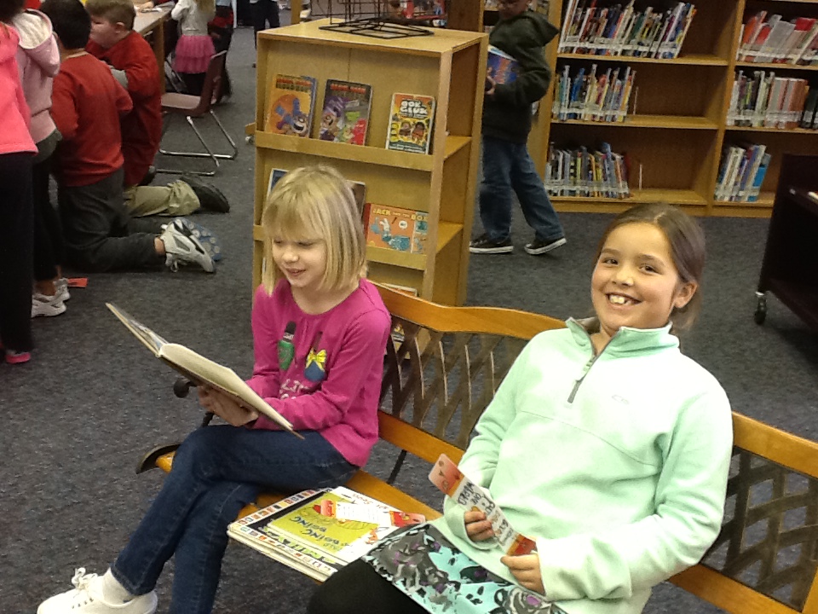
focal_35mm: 44
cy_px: 307
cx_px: 409
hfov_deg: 42.9
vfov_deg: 32.9
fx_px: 1040
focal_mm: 2.03
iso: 100
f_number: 2.4
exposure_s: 1/30
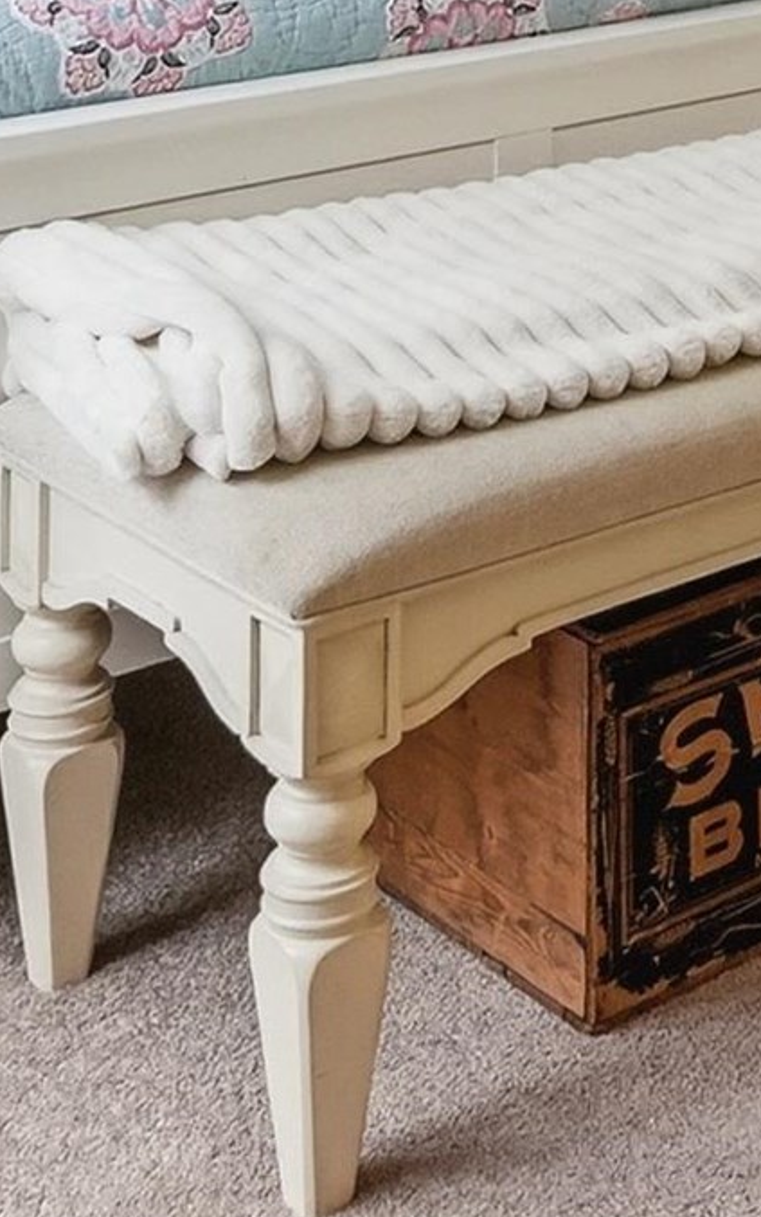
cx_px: 945
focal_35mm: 76
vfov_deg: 22.8
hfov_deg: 16.3
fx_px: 2530
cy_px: -527
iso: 800
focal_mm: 11
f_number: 7.1
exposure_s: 1/400
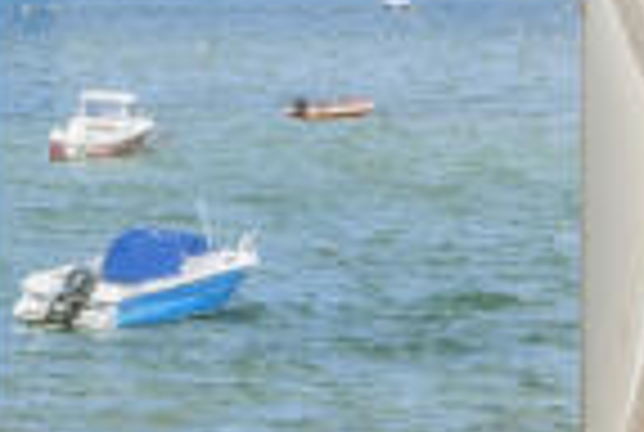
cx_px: -707
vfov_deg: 5.5
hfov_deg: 7.8
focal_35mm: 250
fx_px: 4482
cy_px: 65
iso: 200
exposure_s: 1/5
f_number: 11
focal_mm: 35
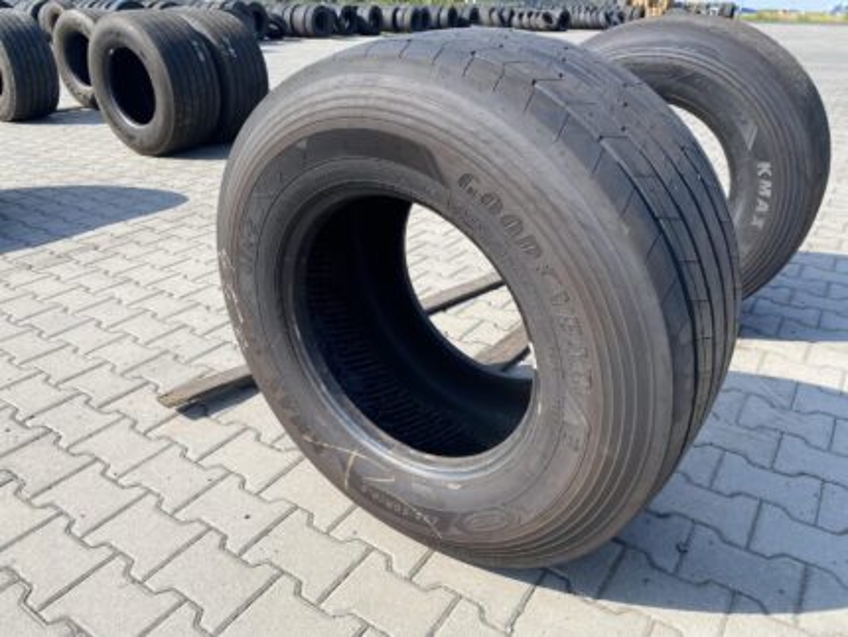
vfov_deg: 53.1
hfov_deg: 67.3
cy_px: 318
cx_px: 424
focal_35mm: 26
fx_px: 637
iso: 32
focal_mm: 4.25
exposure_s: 1/1218
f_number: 1.8
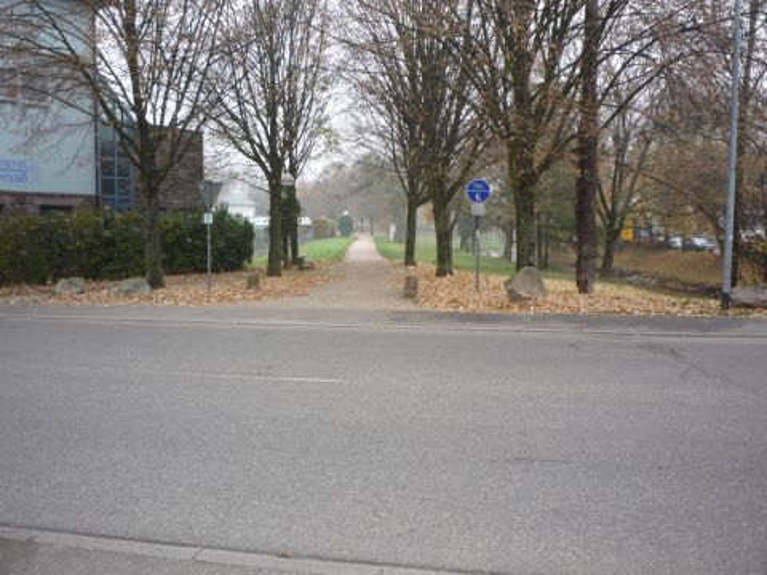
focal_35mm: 32
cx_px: 384
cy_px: 288
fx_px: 709
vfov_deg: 44.2
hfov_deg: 56.8
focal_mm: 5.2
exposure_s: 1/100
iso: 100
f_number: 3.5
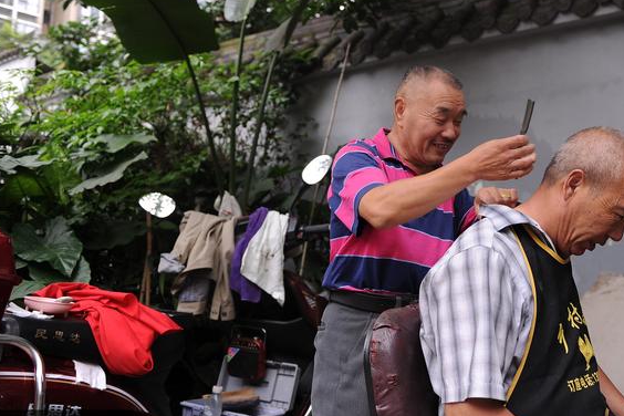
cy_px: 155
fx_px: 589
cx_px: 425
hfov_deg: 54.4
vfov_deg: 38.6
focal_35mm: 34
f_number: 3.2
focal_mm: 24
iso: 200
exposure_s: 1/100
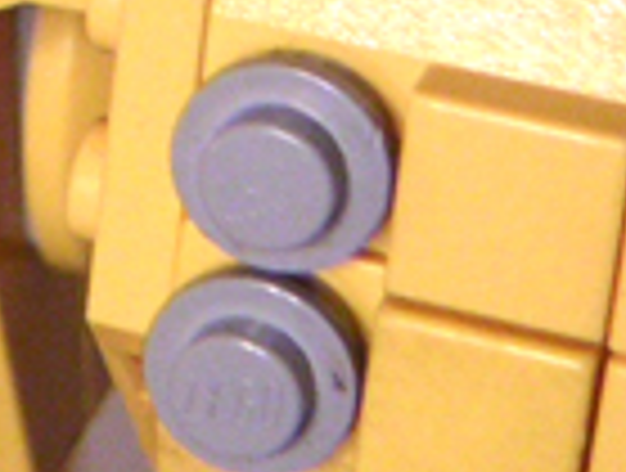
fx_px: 4787
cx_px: -626
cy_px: -144
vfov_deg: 5.6
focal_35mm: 264
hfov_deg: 7.2
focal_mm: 7.2
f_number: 2.9
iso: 100
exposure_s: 1/45
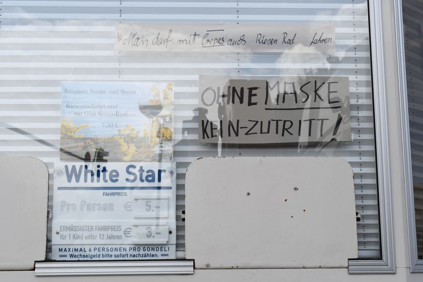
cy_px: 141
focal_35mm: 60
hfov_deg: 33.4
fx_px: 705
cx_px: 212
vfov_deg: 22.6
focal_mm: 40
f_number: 8
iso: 200
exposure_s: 1/640
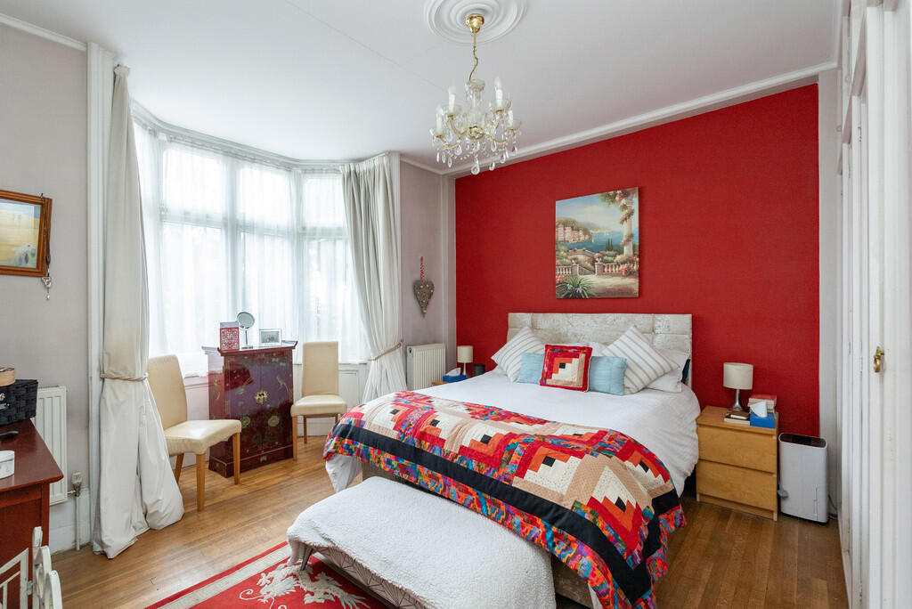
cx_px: 456
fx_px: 406
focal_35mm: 16
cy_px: 304
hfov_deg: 96.7
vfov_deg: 73.8
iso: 1250
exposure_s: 1/20
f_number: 7.1
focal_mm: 16
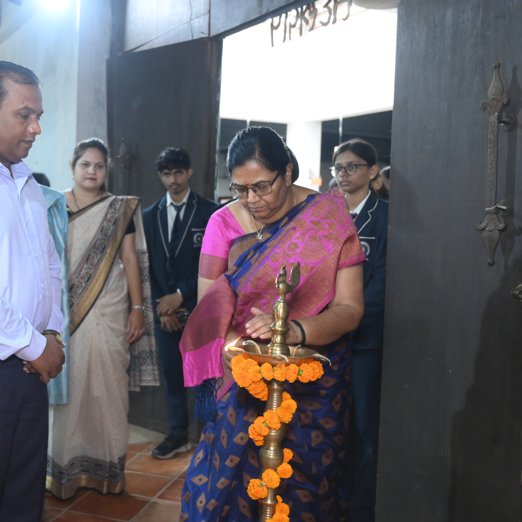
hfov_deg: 37.5
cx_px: 136
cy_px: 258
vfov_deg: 38.3
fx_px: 751
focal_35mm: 44
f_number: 4
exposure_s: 1/160
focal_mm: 34
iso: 4000
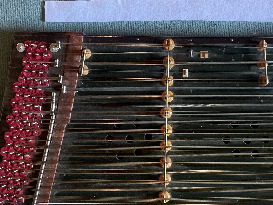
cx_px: 177
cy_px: 102
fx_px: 442
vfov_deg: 26.1
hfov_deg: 34.1
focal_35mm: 56
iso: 320
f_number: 1.6
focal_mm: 4.2
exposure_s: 1/33
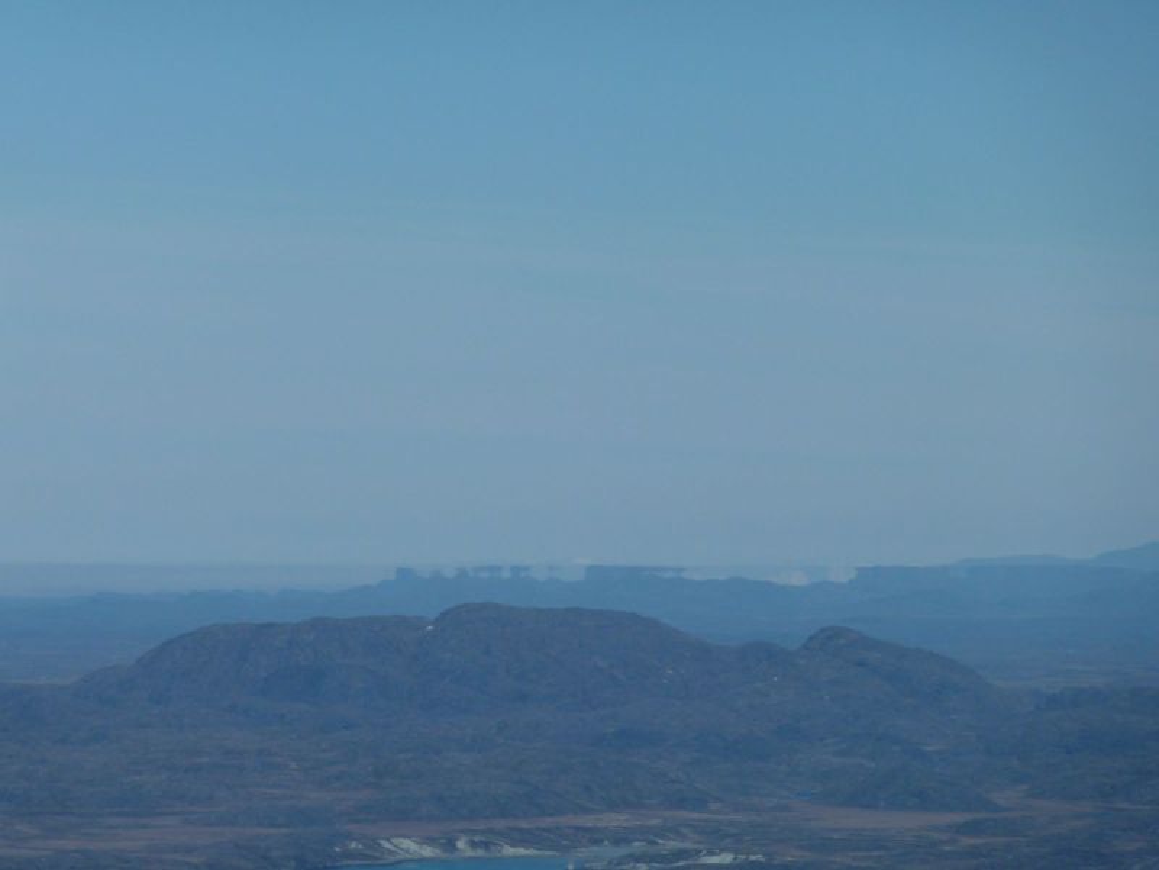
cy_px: 435
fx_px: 10044
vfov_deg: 5.0
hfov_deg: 6.6
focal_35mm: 300
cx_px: 580
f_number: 6.3
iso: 80
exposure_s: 1/1000
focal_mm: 49.2
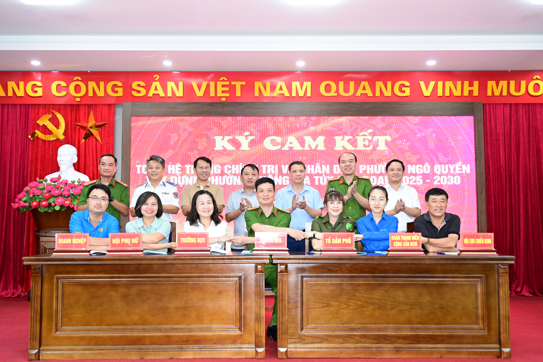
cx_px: 268
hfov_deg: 56.5
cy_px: 190
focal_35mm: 34
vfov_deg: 39.4
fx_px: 506
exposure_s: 1/125
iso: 1600
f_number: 4
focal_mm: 31.5
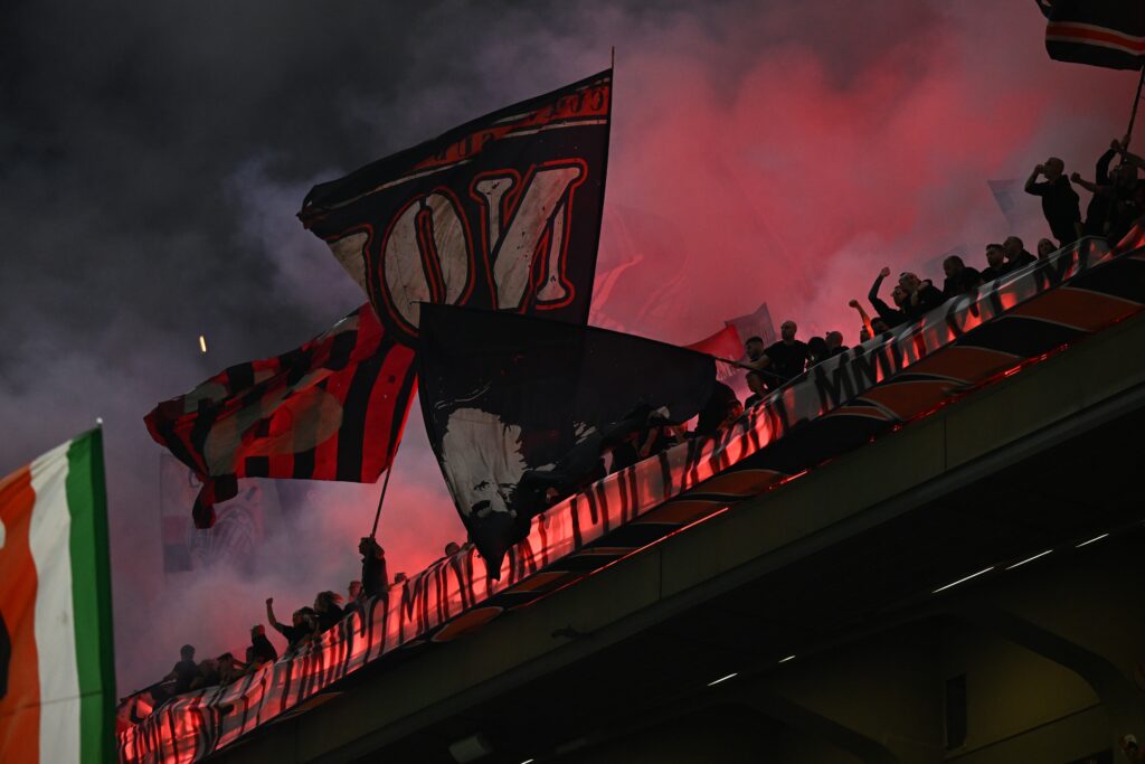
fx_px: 3658
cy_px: 382
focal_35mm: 115
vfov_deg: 11.9
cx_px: 572
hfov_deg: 17.8
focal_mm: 115
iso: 2500
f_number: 3.2
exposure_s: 1/1600
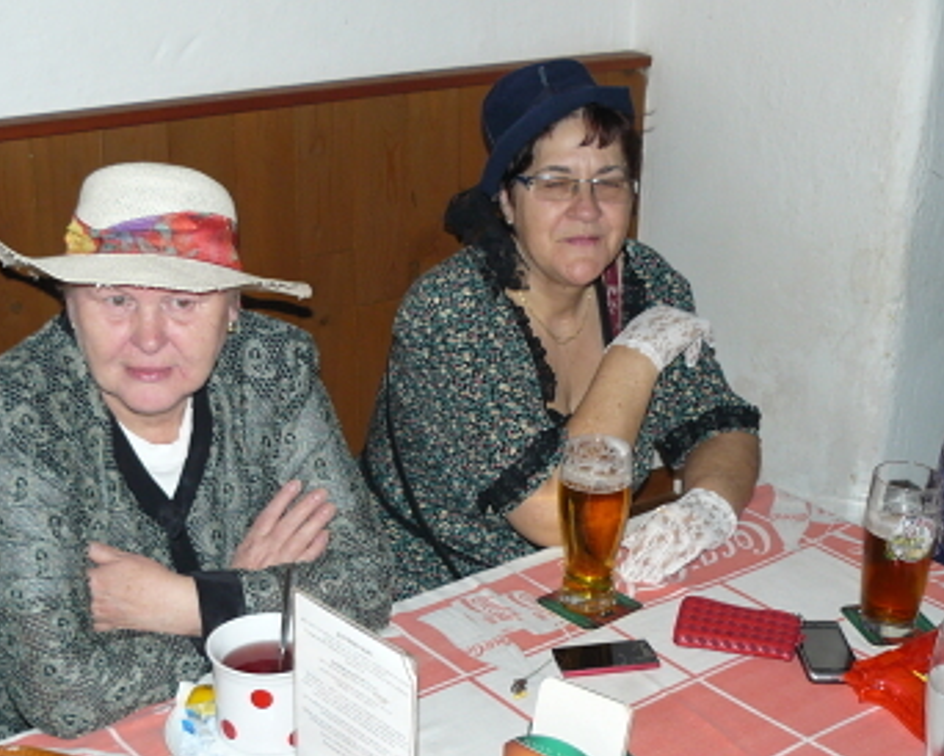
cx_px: 472
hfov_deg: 36.0
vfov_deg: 29.1
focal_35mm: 52
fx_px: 1454
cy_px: 469
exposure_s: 1/30
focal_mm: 6
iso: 100
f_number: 2.8
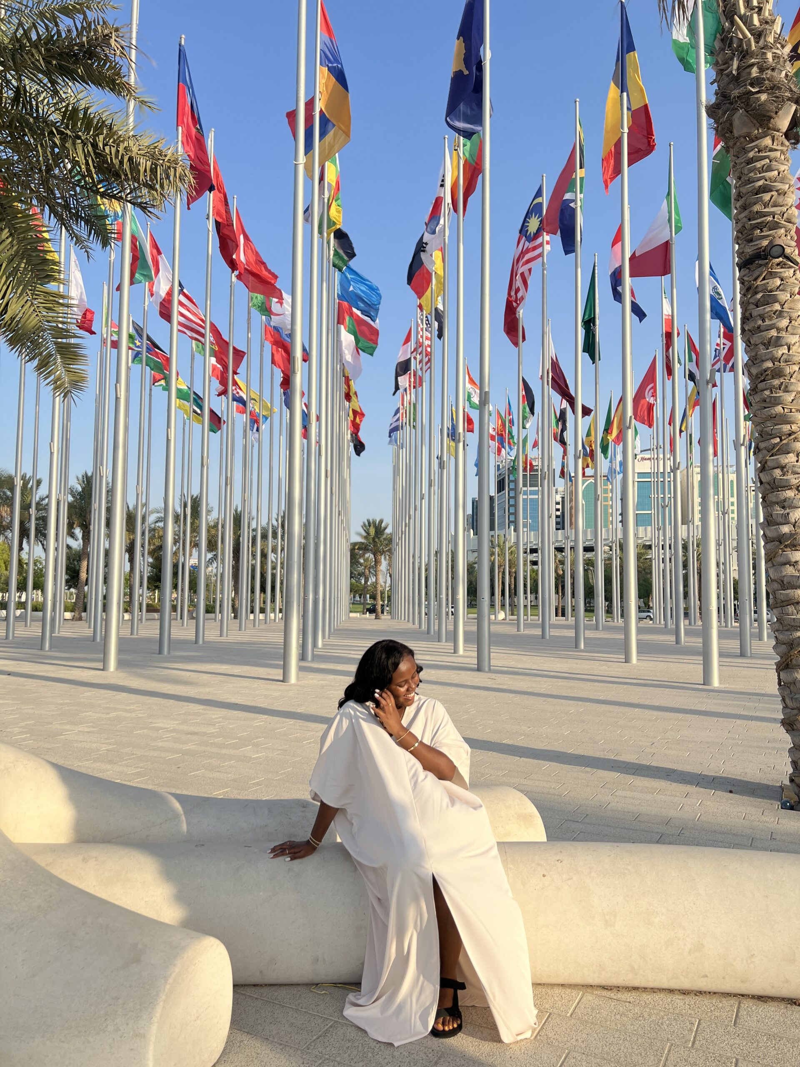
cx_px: 400
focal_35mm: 26
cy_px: 534
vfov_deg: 67.3
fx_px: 801
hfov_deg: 53.1
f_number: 1.5
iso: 50
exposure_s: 1/2083
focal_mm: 5.7
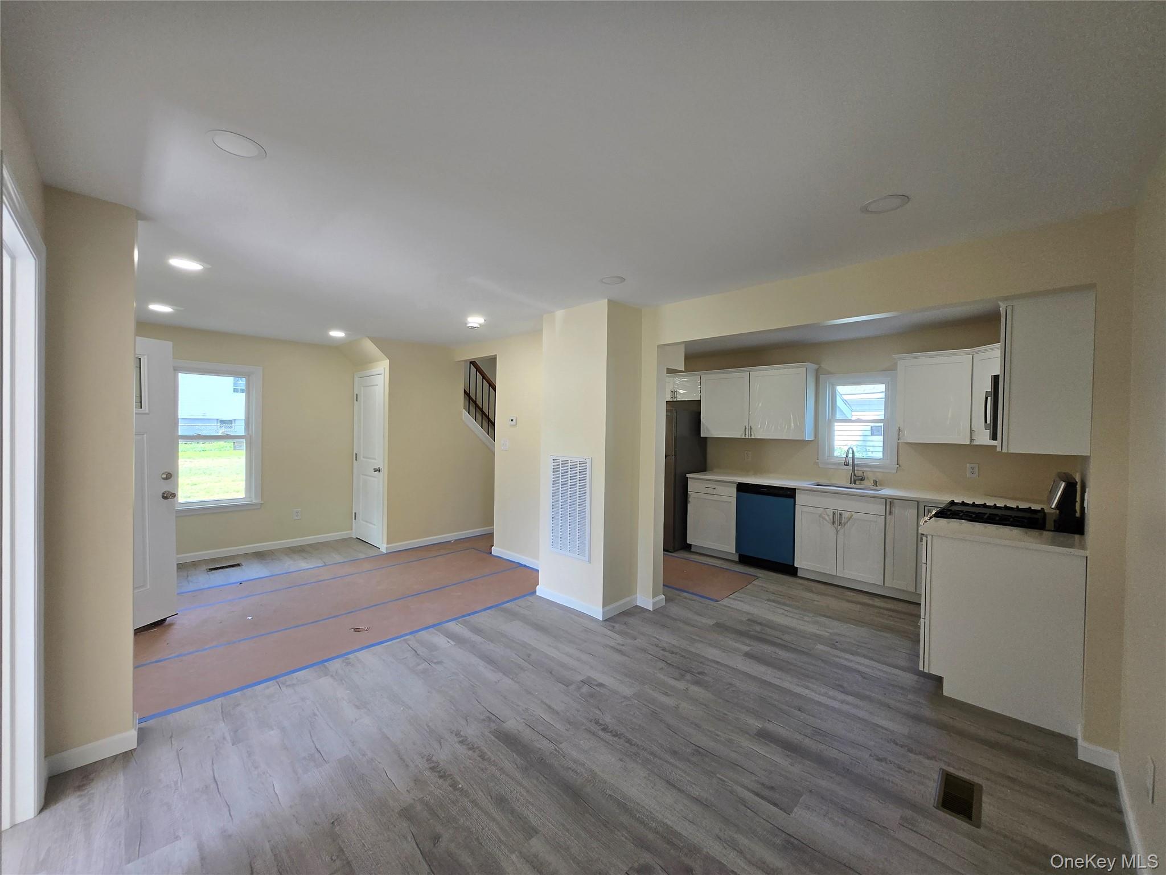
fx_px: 438
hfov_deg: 106.2
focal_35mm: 13
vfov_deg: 89.9
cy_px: 438
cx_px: 583
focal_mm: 1.7
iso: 50
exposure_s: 1/60
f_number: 2.2
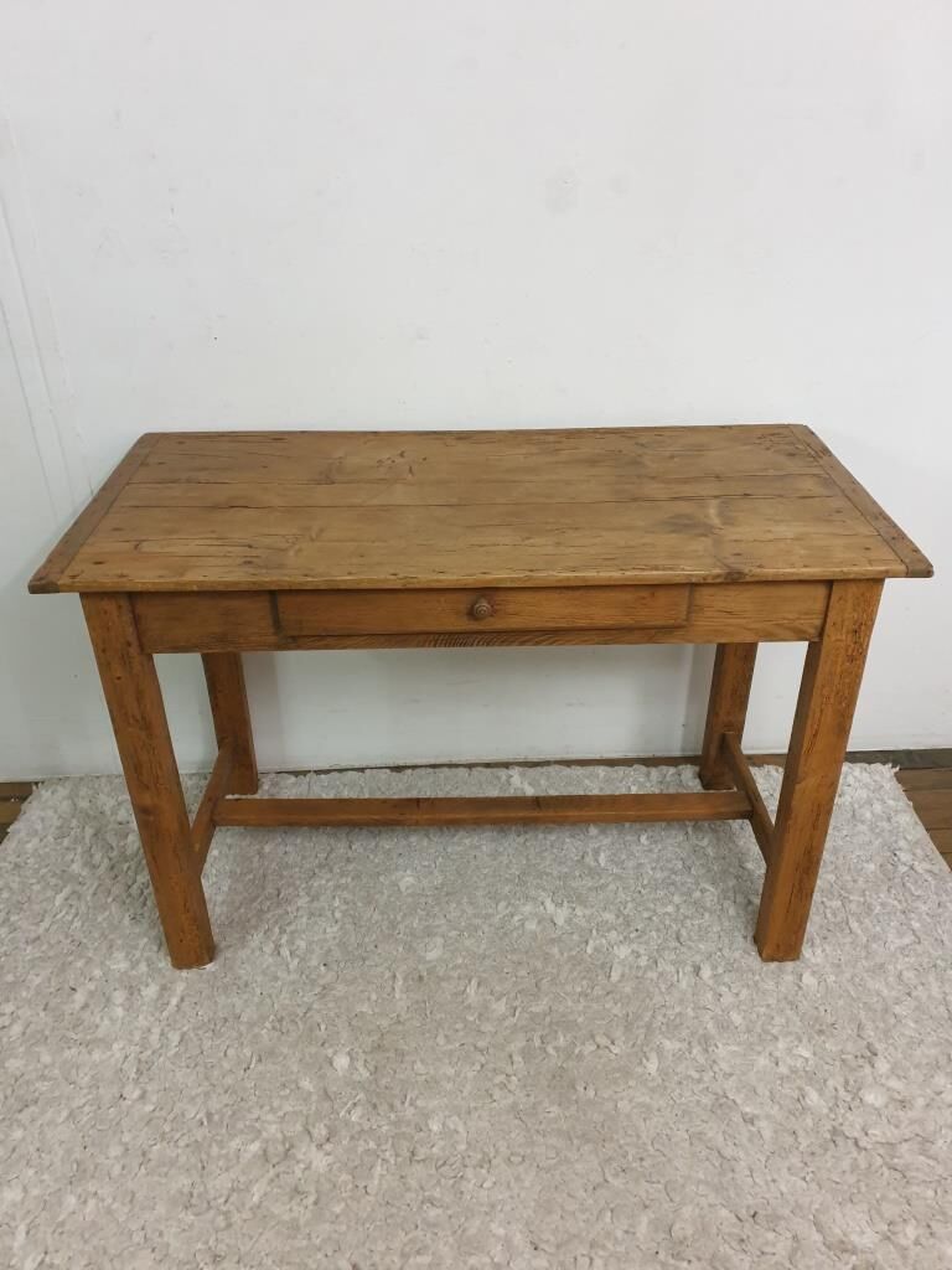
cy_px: 635
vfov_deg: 67.3
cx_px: 476
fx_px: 953
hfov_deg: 53.1
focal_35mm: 26
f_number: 1.5
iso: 400
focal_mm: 4.3
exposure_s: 1/50
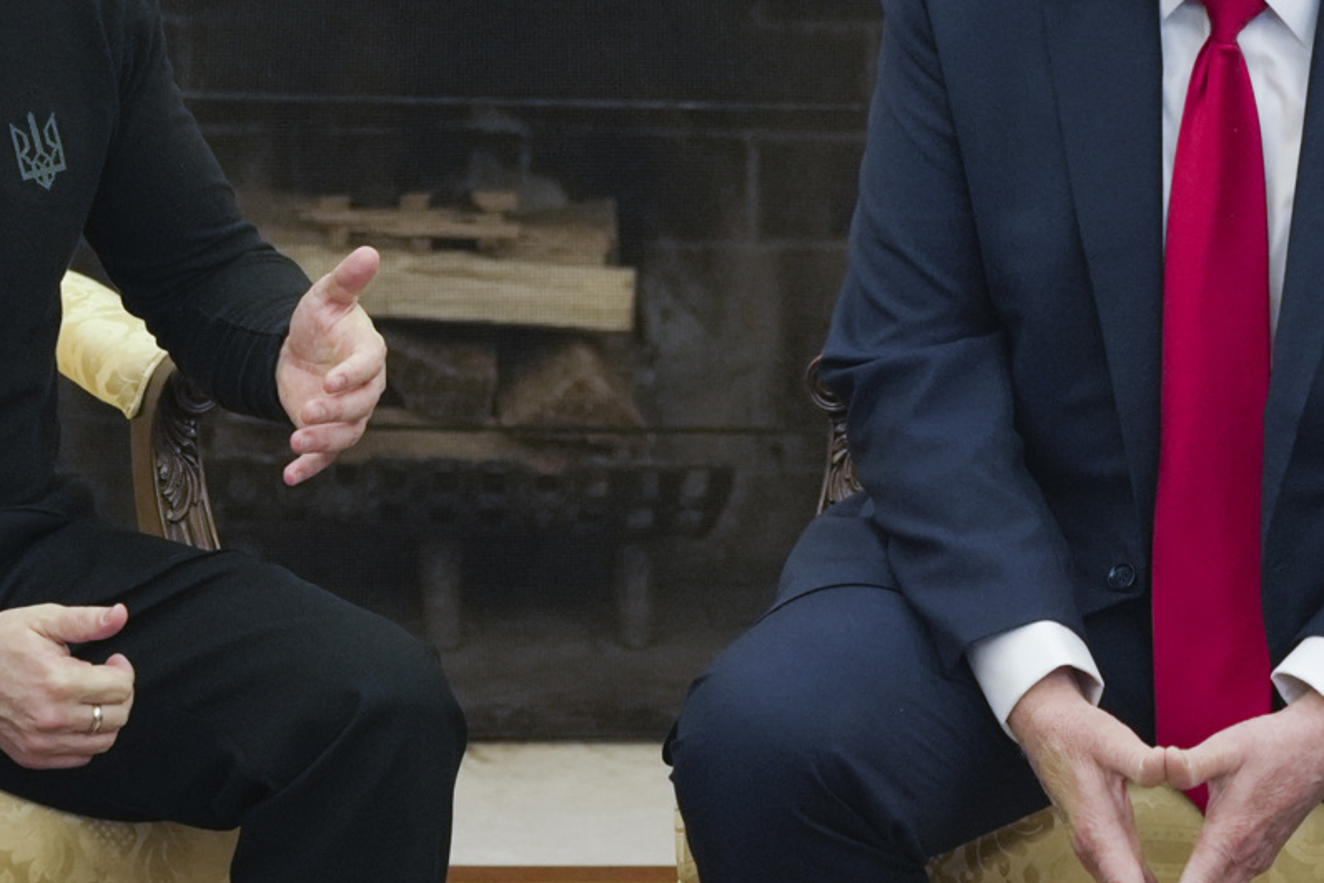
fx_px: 6658
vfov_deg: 7.6
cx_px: 610
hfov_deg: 11.4
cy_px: 155
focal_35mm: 181
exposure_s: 1/500
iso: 5000
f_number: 6.3
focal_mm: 106
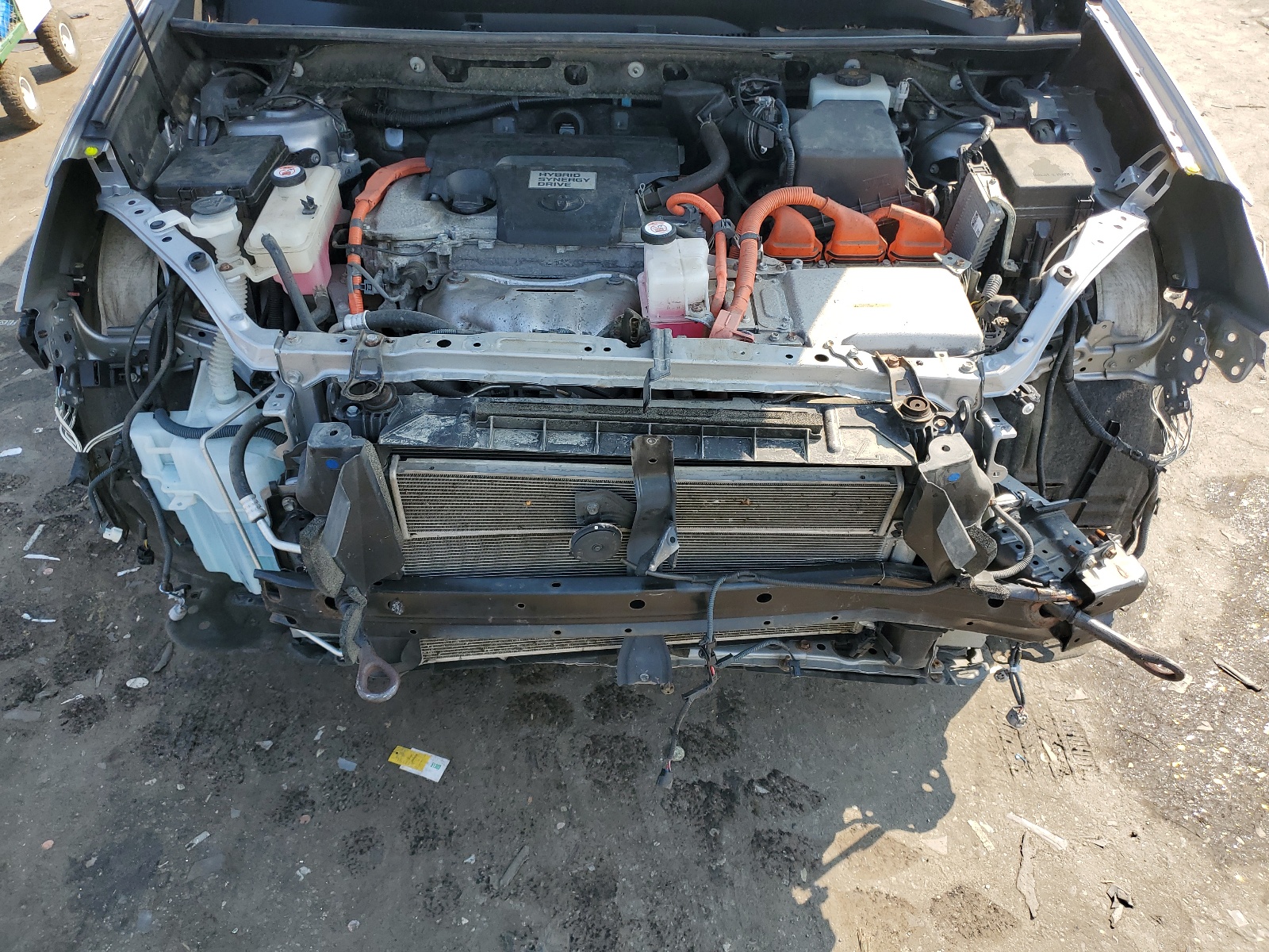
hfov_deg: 67.3
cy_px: 476
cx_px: 634
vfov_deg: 53.1
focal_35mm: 26
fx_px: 953
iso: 50
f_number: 1.5
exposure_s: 1/909
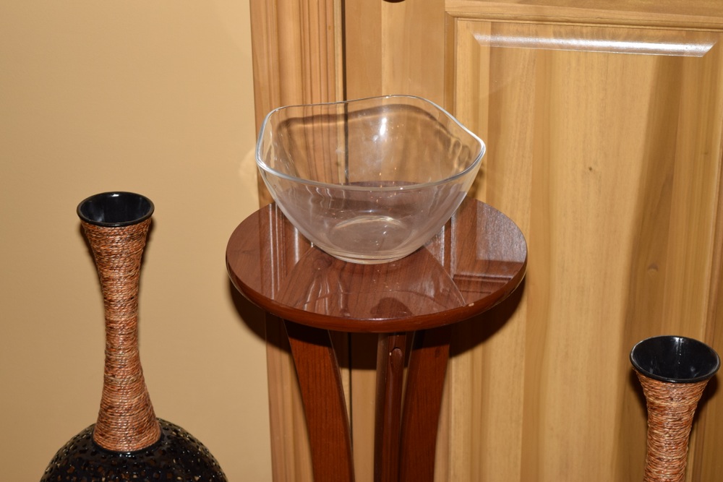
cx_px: 362
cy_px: 241
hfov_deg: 24.6
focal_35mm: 82
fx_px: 1657
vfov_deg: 16.6
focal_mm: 55
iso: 400
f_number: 5.6
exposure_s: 1/200
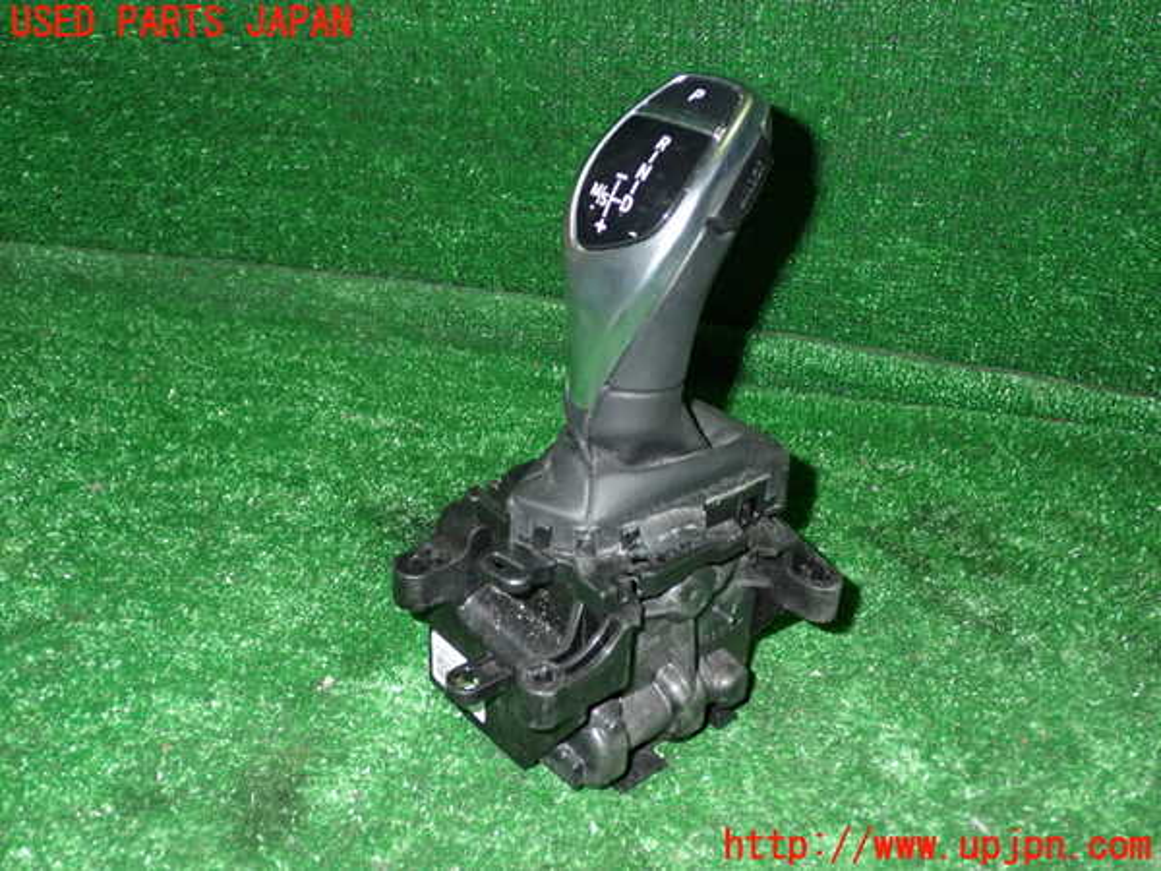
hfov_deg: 49.0
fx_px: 1274
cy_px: 436
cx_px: 580
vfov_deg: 37.7
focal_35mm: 38
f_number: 8
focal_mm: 6.83
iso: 800
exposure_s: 1/40
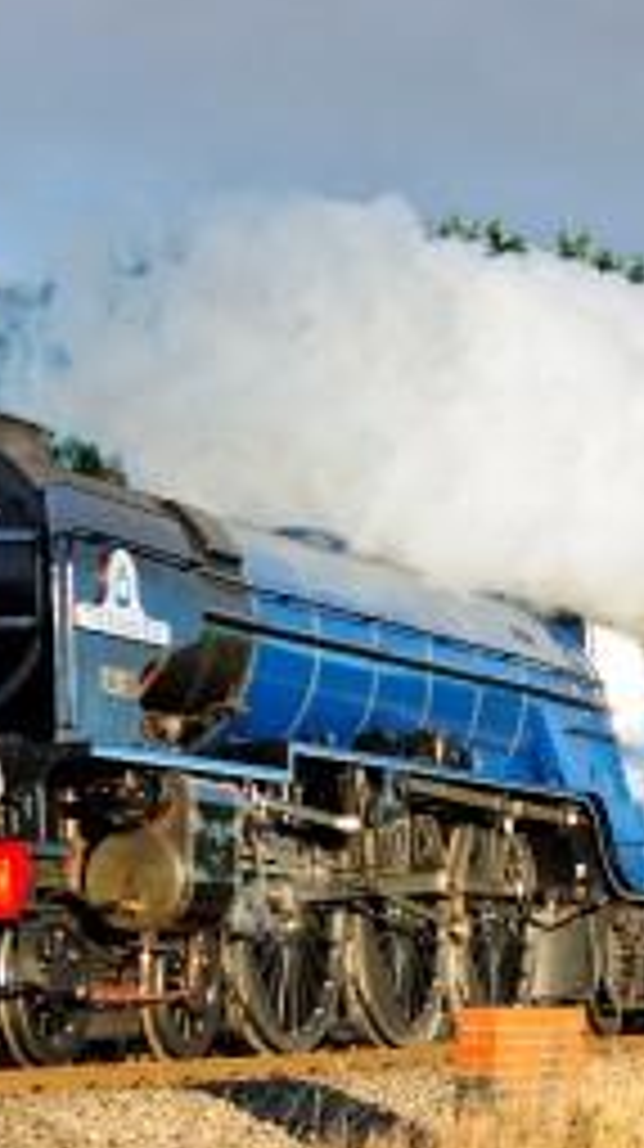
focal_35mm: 105
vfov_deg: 20.4
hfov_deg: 11.5
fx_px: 3195
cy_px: 635
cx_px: 432
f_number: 4
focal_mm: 38
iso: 360
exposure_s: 1/800
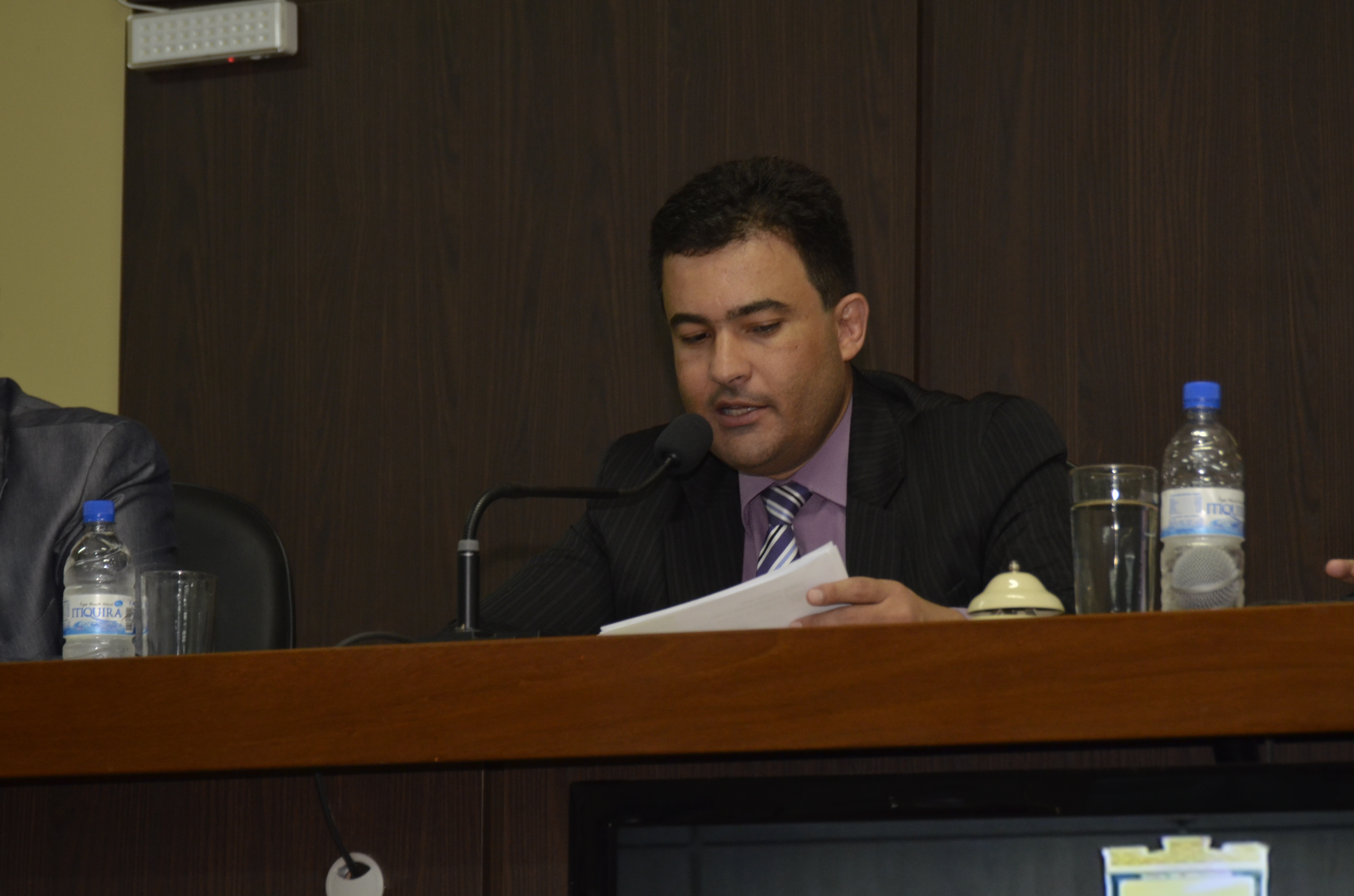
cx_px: 677
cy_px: 448
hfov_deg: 12.5
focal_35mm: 165
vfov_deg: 8.3
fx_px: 6193
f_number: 5.6
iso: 800
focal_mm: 110
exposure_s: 1/60
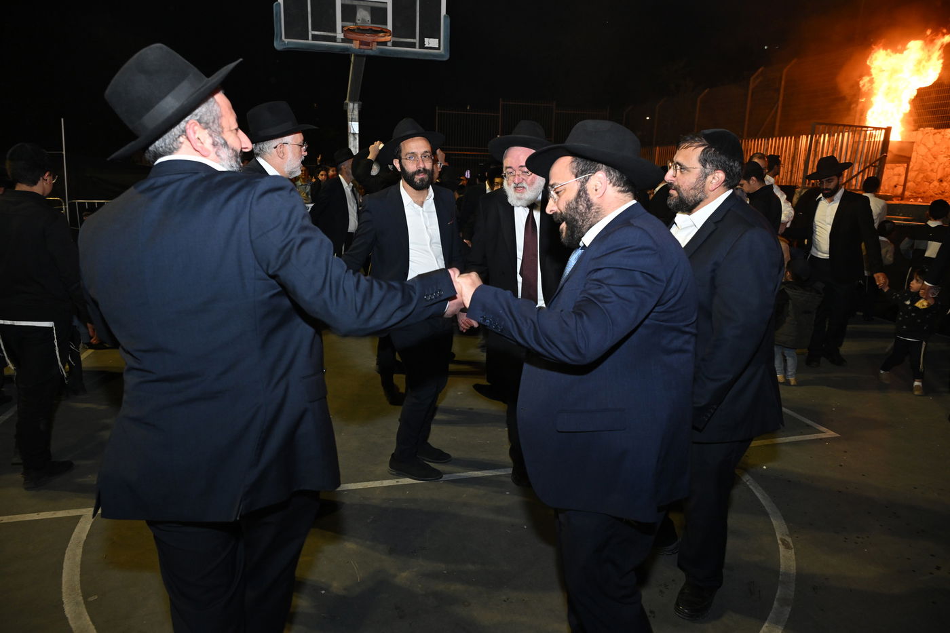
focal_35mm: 24
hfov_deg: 73.8
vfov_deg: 53.1
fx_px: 633
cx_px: 475
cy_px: 316
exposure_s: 1/125
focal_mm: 24
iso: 1600
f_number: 4.5
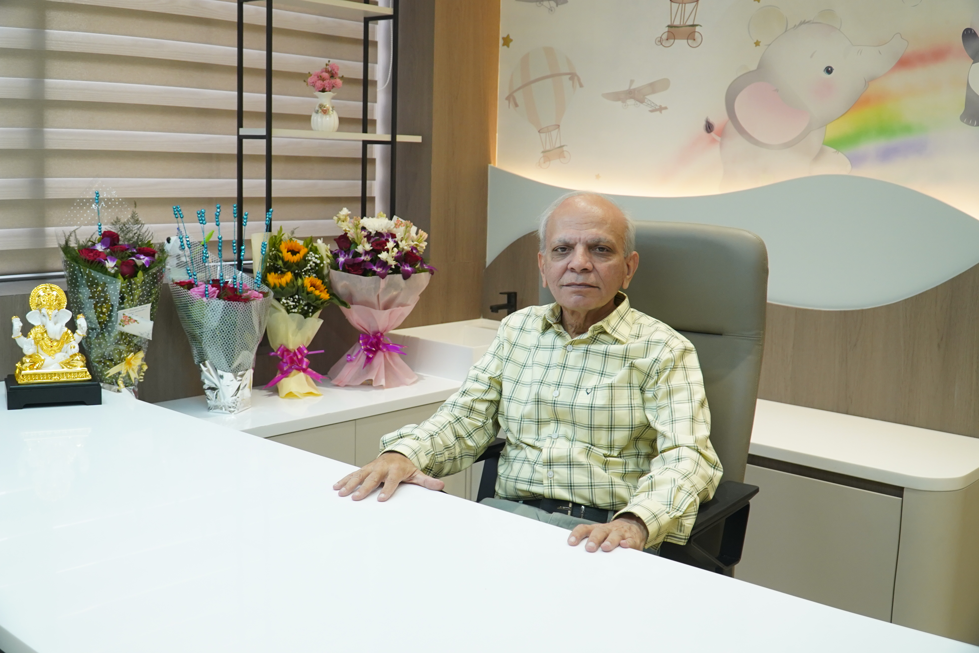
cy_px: 326
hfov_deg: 55.8
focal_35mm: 34
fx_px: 925
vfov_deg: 38.9
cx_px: 490
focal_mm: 23
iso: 1000
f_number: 4
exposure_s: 1/200
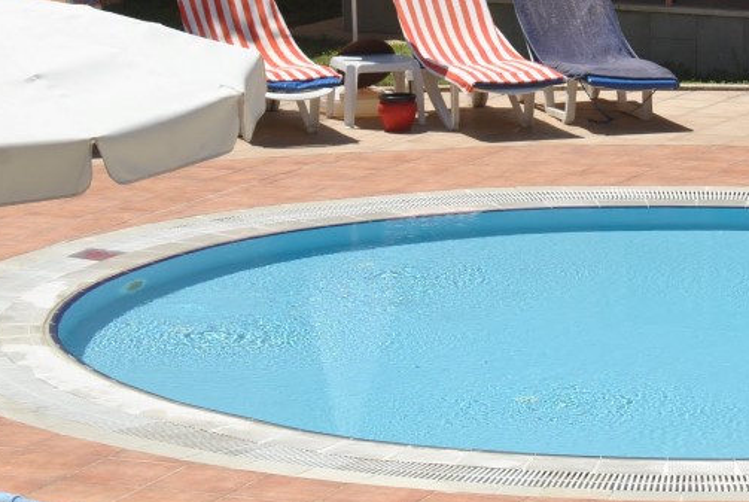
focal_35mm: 188
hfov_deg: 10.9
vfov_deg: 7.3
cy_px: 131
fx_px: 3920
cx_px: 631
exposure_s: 1/200
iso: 100
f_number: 11
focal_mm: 55
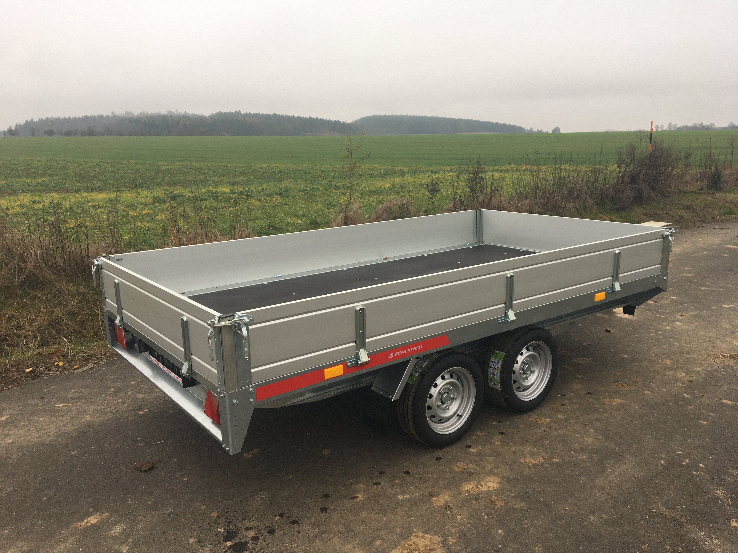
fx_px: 618
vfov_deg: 48.2
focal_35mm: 29
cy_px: 276
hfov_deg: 61.7
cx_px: 369
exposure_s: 1/100
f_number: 2.2
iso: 25
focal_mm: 4.15
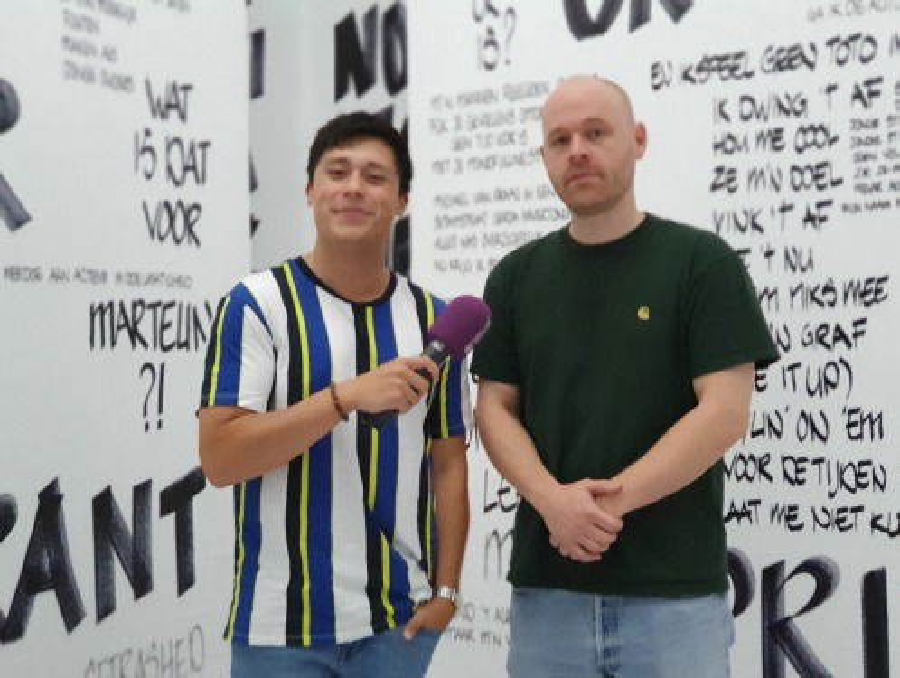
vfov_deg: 28.1
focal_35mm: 52
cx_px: 450
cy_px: 339
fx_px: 1354
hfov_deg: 36.8
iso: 800
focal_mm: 6
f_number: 2.4
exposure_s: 1/50
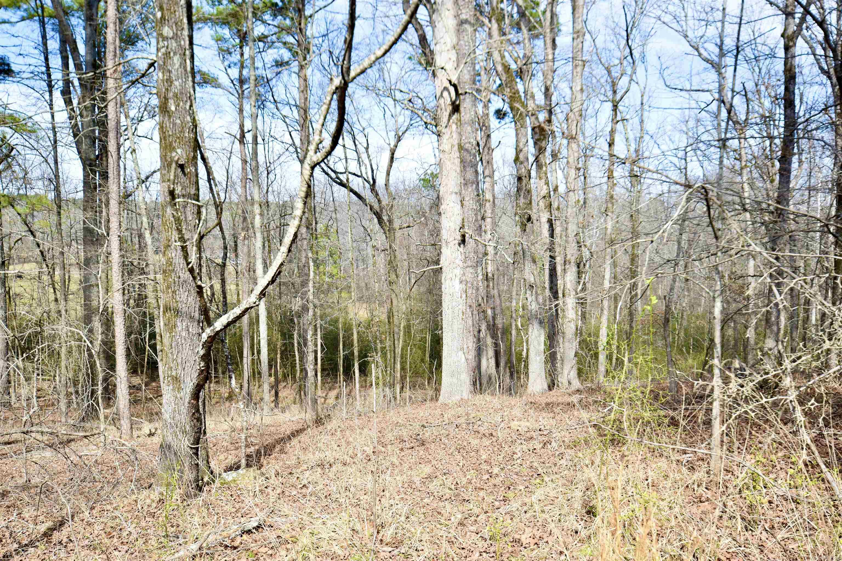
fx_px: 772
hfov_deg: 57.2
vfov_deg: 40.0
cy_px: 280
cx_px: 421
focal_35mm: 33
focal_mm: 22
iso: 200
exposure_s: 1/250
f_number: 8
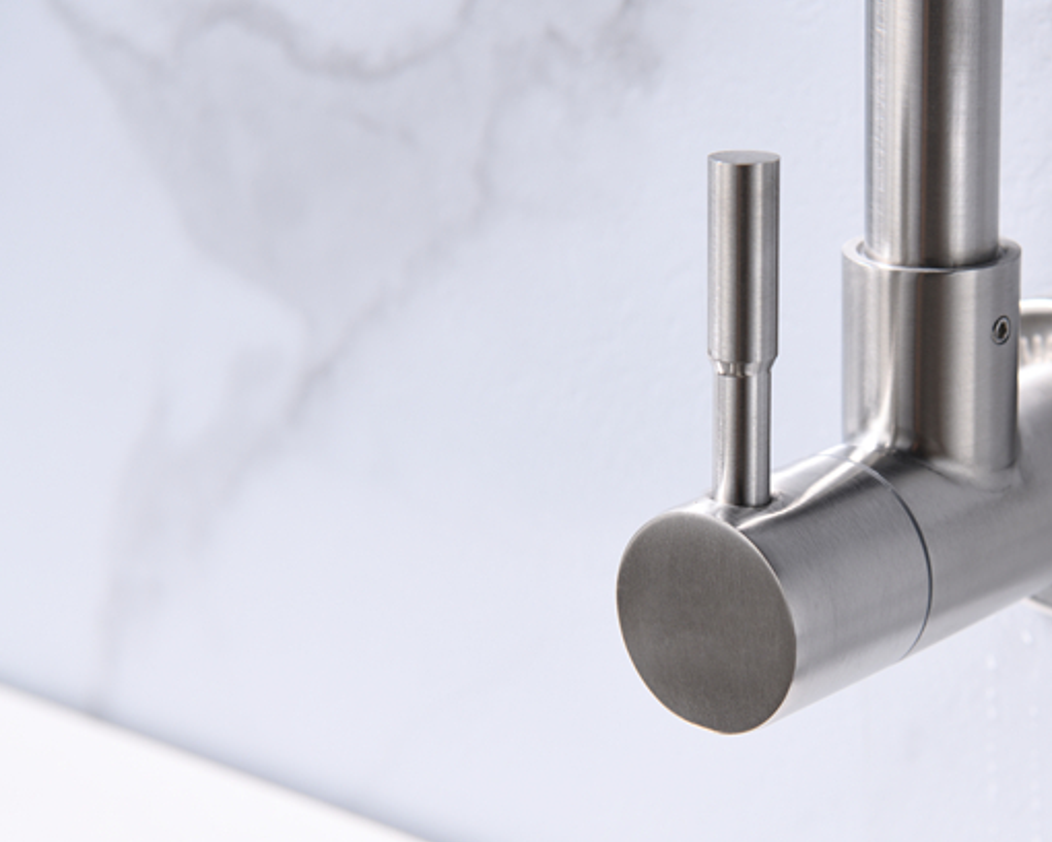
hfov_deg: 18.5
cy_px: 496
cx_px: 800
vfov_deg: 14.9
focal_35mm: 103
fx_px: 3207
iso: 100
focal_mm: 70
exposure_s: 1/100
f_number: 10
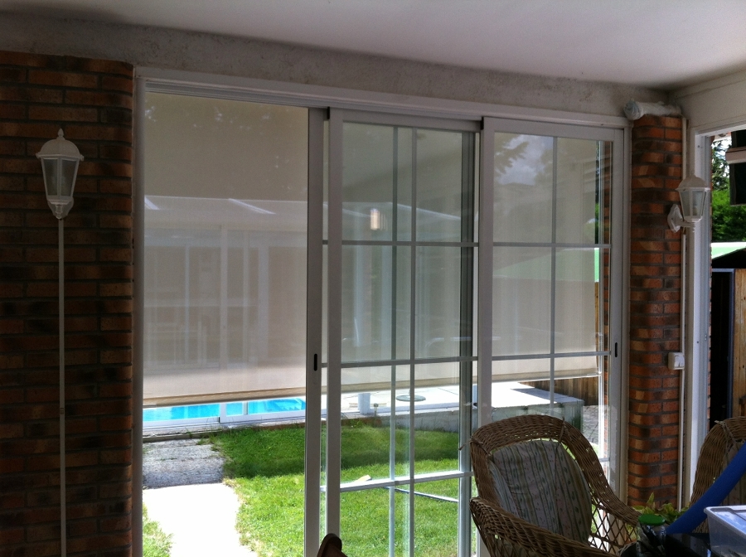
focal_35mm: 35
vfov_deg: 40.6
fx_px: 753
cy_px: 278
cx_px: 373
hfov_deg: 52.7
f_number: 2.8
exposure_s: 1/479
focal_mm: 3.85
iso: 80
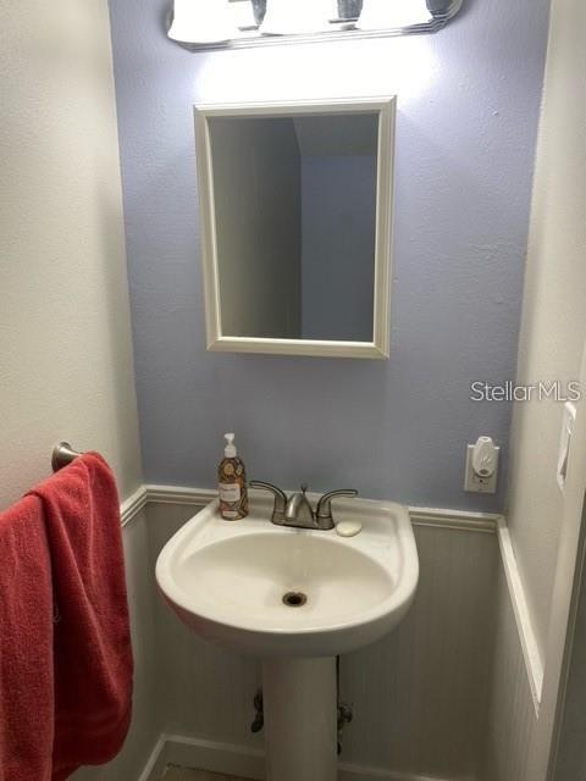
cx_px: 293
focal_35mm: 26
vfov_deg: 67.3
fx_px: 587
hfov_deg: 53.1
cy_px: 390
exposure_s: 1/120
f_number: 1.8
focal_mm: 4.25
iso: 64
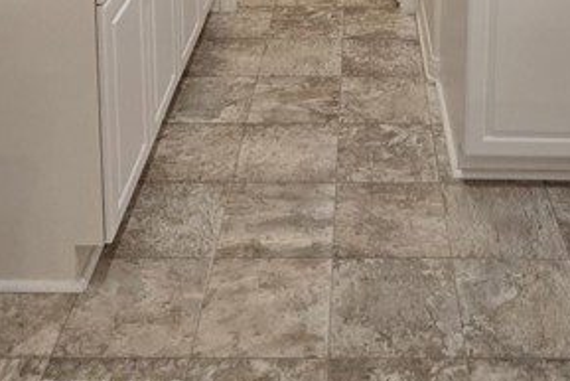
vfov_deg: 21.2
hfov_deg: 37.2
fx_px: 840
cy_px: -205
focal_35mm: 53
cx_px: 361
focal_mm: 5.4
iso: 250
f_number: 1.8
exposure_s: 1/120
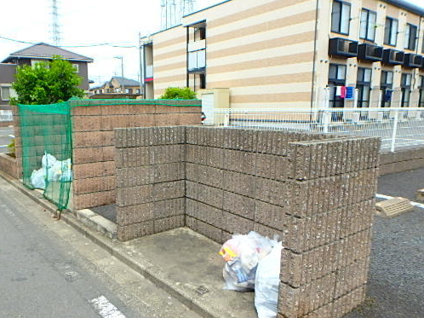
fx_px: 331
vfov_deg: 51.2
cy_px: 176
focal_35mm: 27
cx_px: 153
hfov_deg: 64.2
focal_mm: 3.7
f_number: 3.5
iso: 125
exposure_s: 1/500
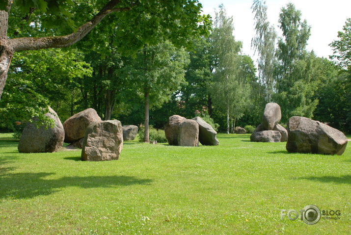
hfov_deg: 42.3
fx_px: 454
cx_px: 176
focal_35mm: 46
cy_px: 118
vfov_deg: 29.0
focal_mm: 31
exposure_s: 1/200
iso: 100
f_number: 5.6
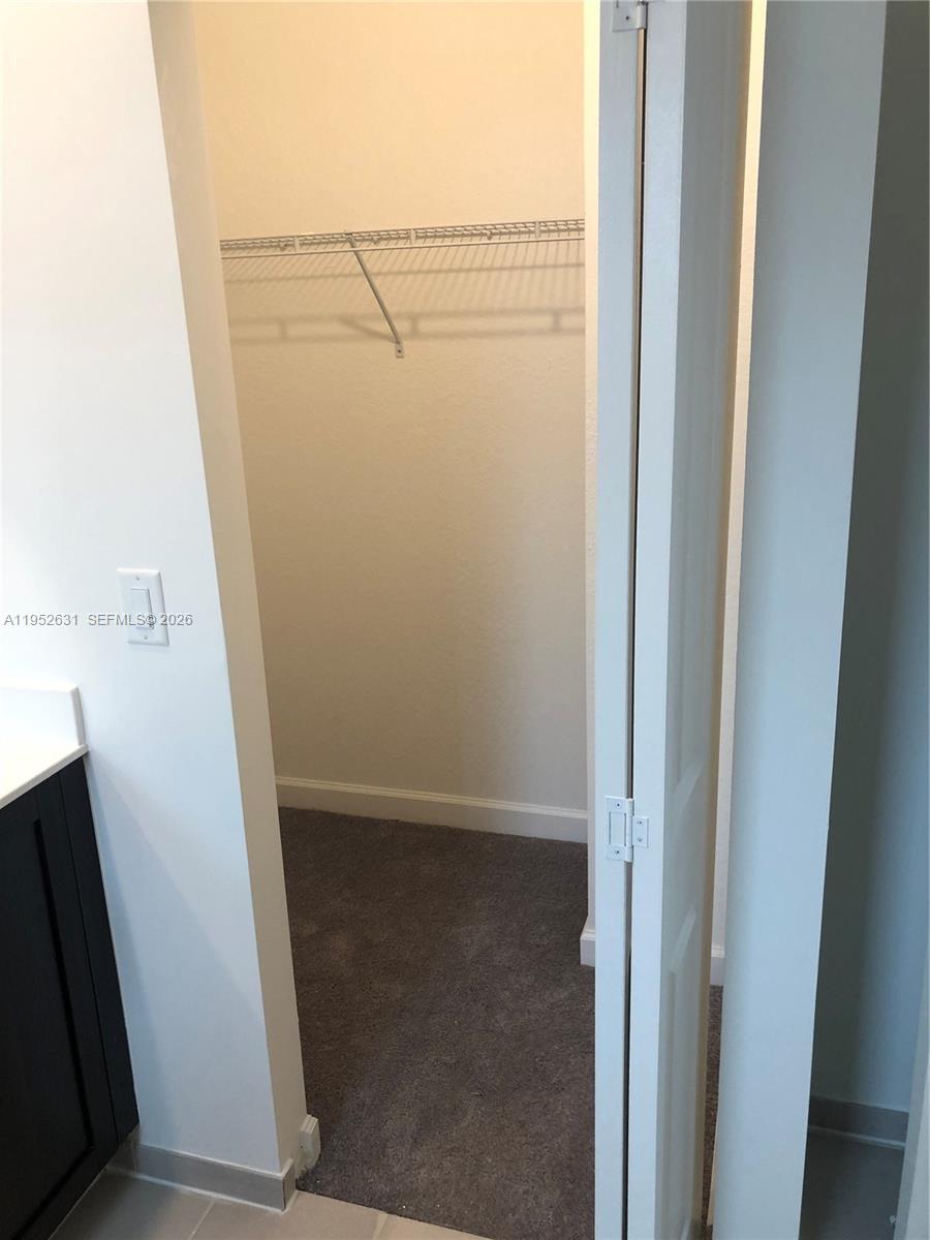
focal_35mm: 28
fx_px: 1003
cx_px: 465
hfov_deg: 49.7
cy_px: 620
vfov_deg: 63.4
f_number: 1.8
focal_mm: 4
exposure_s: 1/30
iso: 25
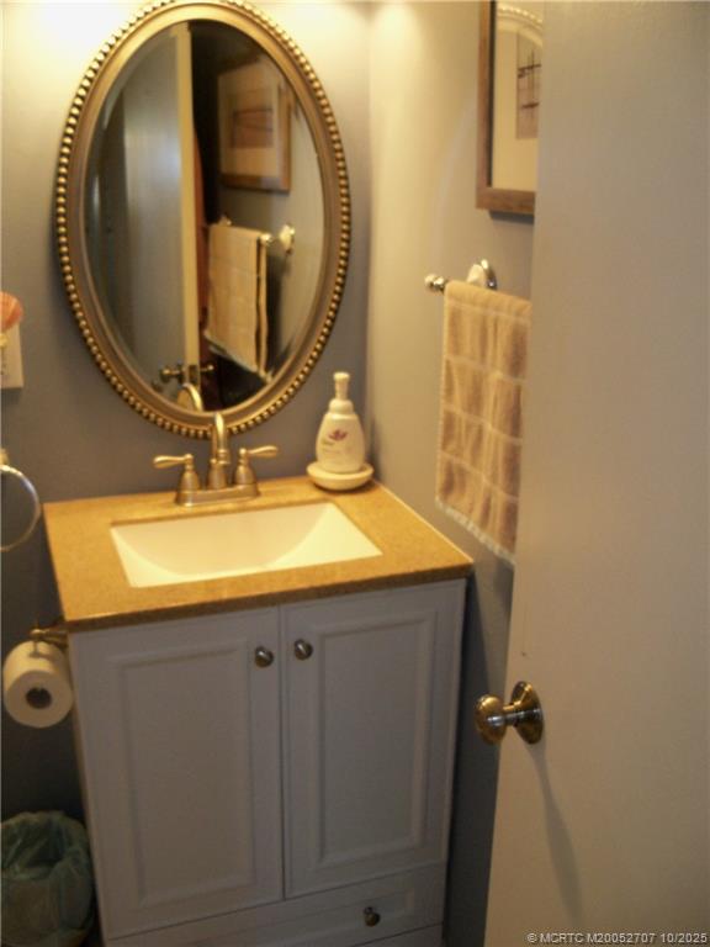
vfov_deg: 52.6
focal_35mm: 35
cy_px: 474
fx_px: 957
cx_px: 355
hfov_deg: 40.7
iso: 200
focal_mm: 6.2
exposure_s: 1/30
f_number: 3.5
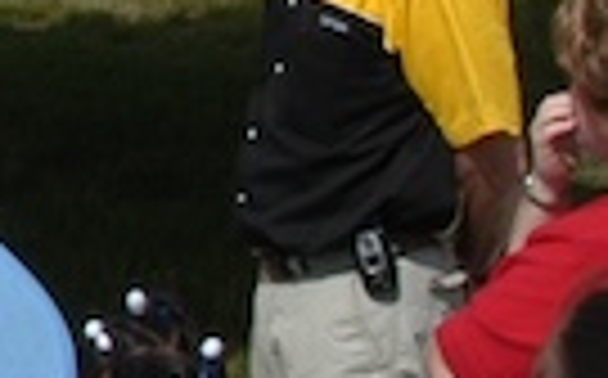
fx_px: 4617
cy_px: -506
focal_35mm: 279
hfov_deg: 6.9
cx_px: -1108
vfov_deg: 4.6
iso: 200
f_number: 10
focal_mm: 24
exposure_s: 1/400
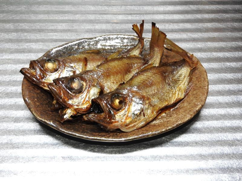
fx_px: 419
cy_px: 90
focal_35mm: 60
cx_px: 121
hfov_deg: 32.2
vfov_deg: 24.4
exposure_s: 1/30
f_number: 4.2
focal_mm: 10.7
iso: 180
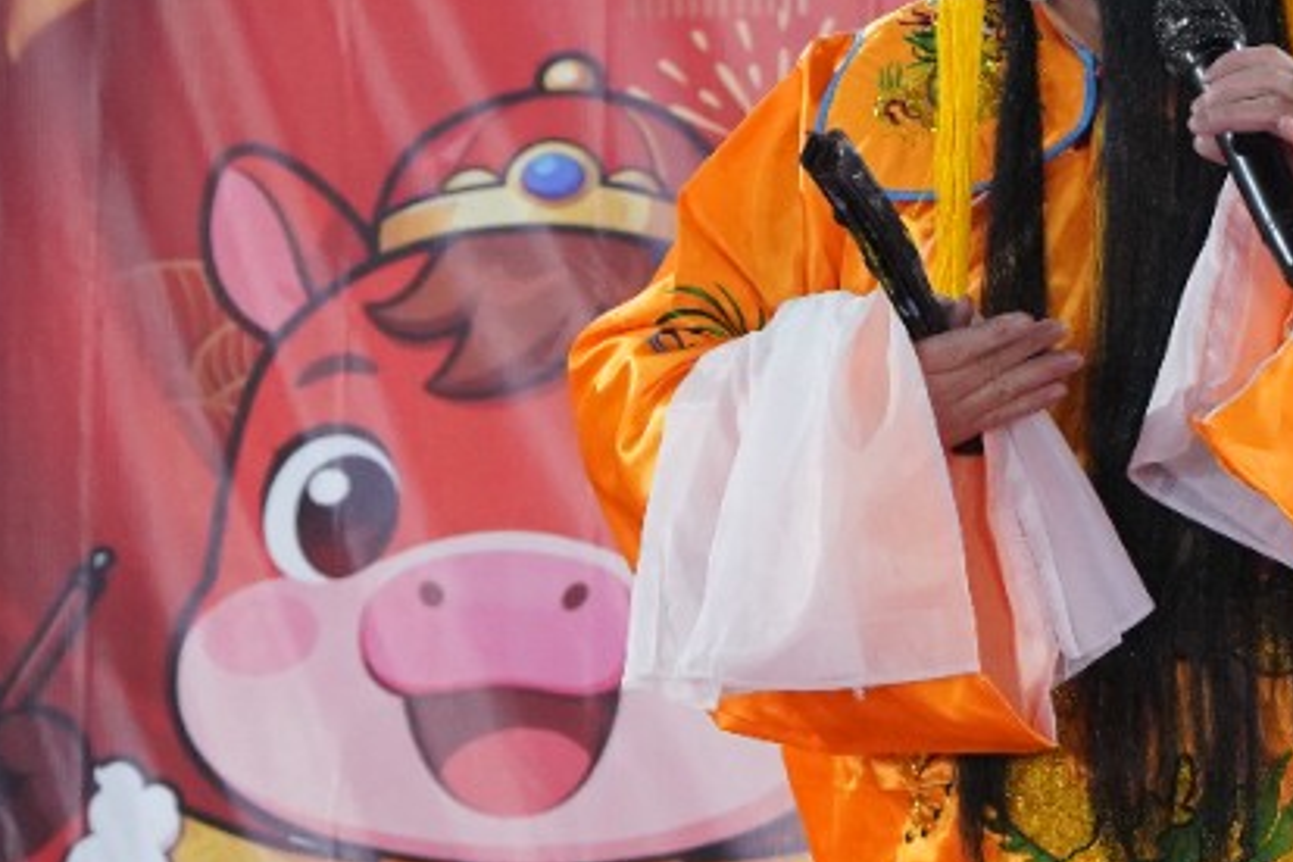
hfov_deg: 8.7
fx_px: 8476
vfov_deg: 5.8
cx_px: 1277
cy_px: 648
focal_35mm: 236
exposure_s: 1/100
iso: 3200
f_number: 4.5
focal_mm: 61
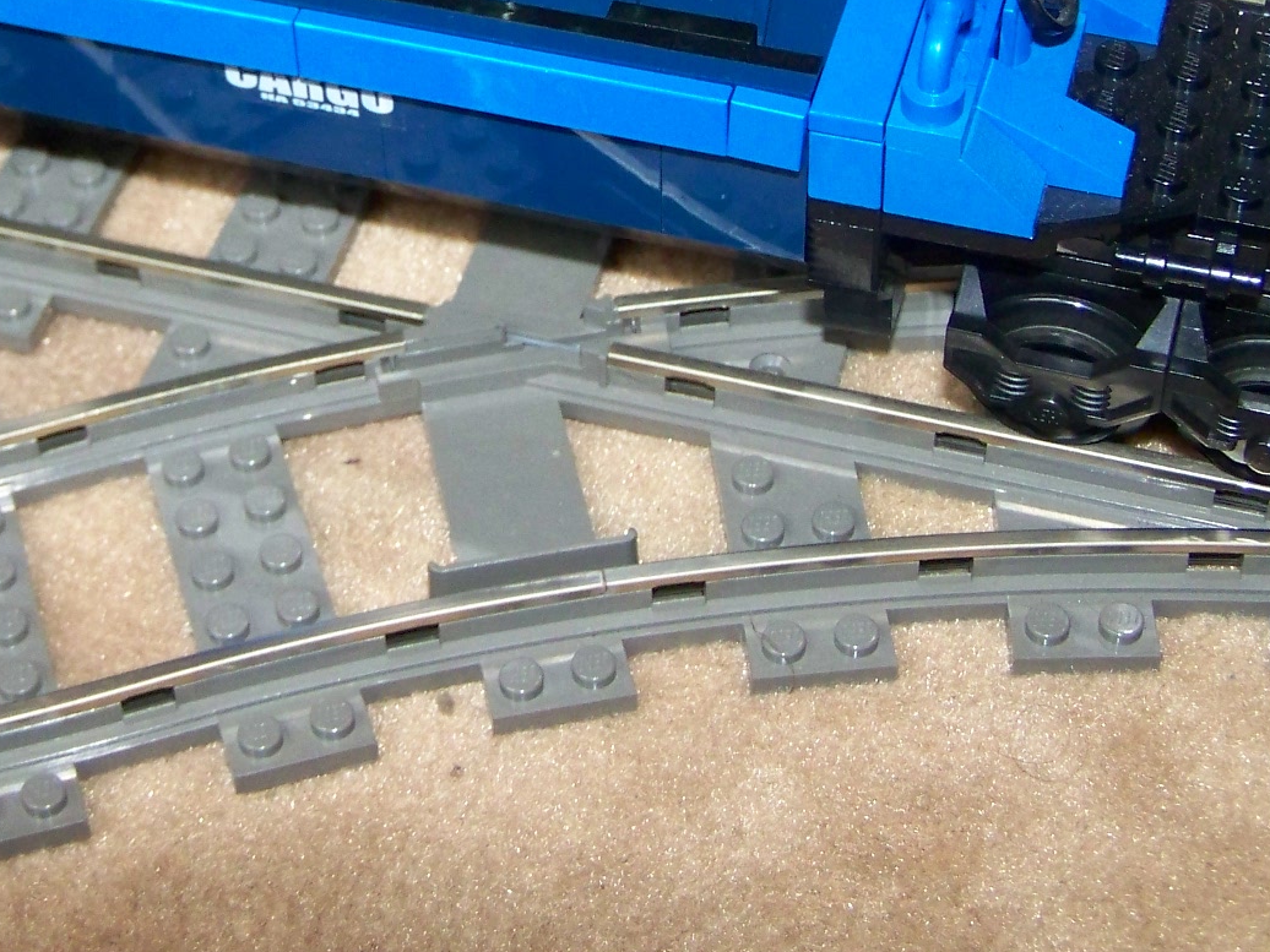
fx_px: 3119
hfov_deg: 22.9
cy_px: 62
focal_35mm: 85
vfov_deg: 17.1
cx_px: 362
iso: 200
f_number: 2.8
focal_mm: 7.2
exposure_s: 1/30
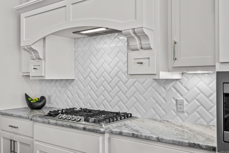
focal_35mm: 36
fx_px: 229
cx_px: 114
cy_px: 76
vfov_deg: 36.9
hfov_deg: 53.1
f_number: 8
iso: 800
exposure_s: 1/3
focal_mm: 24
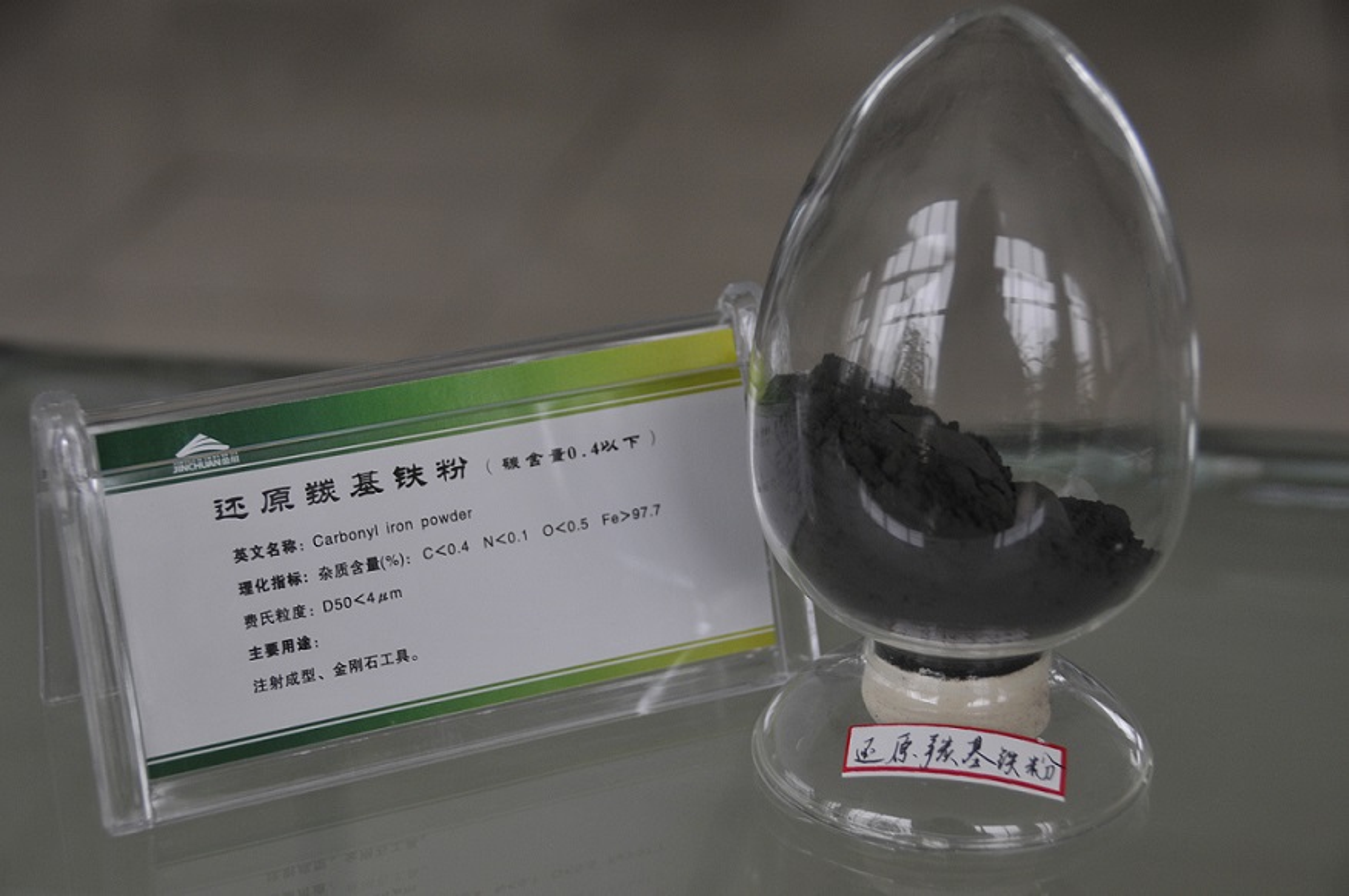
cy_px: 448
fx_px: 2807
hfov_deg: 27.0
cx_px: 674
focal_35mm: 75
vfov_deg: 18.1
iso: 360
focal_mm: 50
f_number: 4.8
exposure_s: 1/60
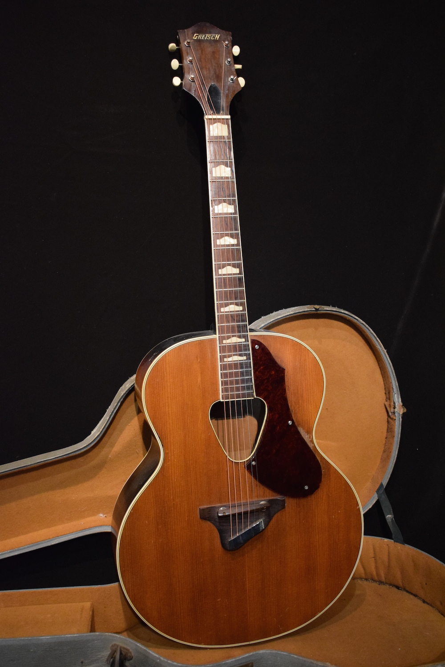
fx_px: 695
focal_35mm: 38
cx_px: 222
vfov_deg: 51.3
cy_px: 334
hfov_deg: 35.5
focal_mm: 25
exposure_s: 1/25
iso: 3200
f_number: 4
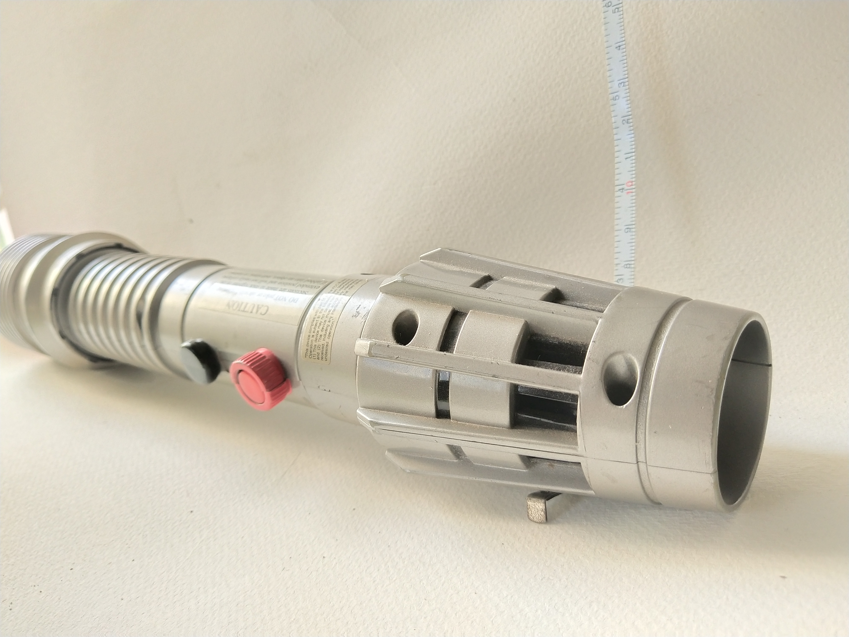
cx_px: 424
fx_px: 736
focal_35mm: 30
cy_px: 318
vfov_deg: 46.8
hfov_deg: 60.0
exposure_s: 1/166
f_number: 1.8
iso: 107
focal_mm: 3.95
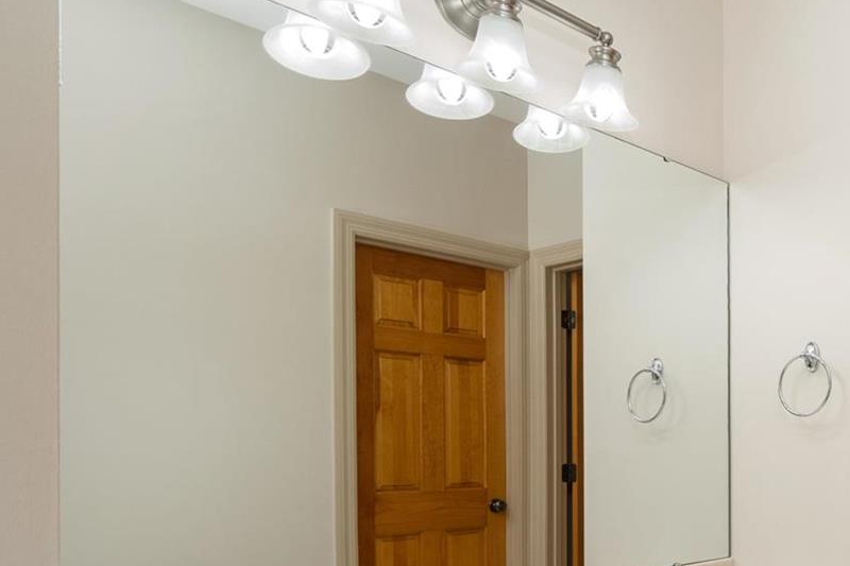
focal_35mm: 32
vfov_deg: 39.4
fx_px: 755
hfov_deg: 49.0
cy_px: 460
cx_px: 834
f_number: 7.1
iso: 400
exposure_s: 1/4
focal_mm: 8
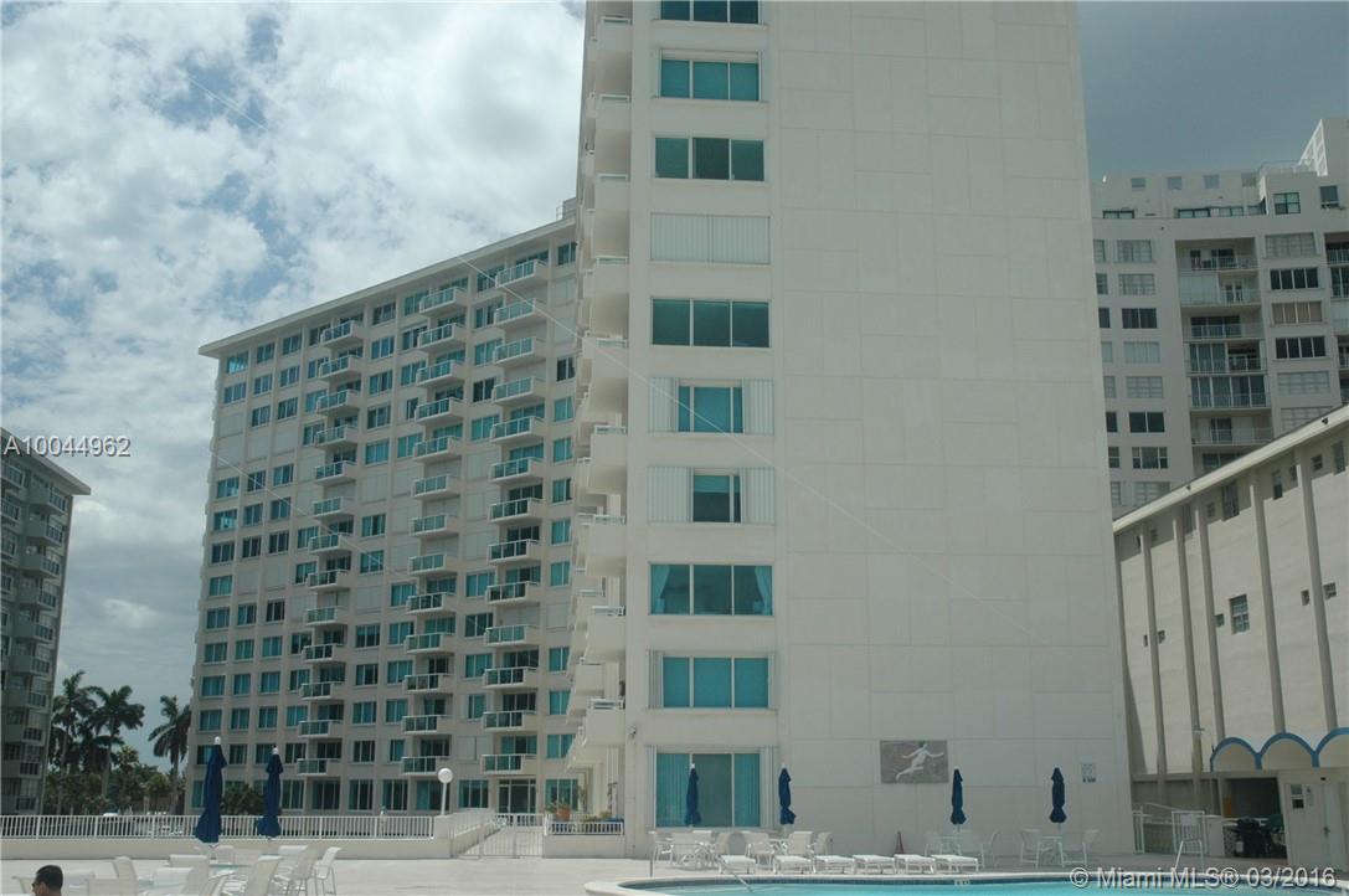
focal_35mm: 38
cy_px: 448
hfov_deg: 51.3
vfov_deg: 35.4
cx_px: 674
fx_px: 1404
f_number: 14
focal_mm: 25
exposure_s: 1/800
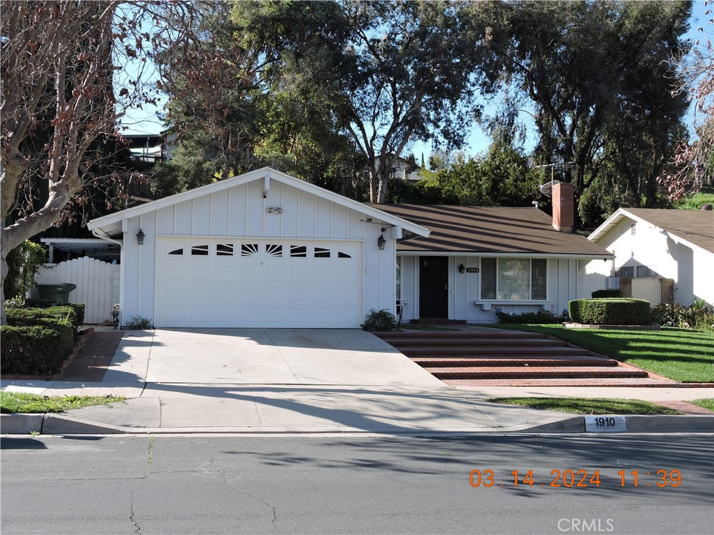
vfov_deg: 36.0
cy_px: 268
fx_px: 825
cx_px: 357
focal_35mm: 40
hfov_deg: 46.8
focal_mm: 7.2
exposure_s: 1/400
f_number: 3.8
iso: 100
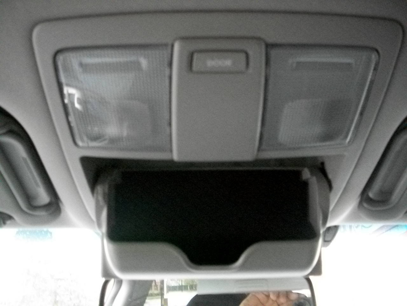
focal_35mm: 35
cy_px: 153
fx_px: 412
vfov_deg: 40.7
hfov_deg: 52.6
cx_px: 204
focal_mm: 6.3
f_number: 3.1
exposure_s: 1/40
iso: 800
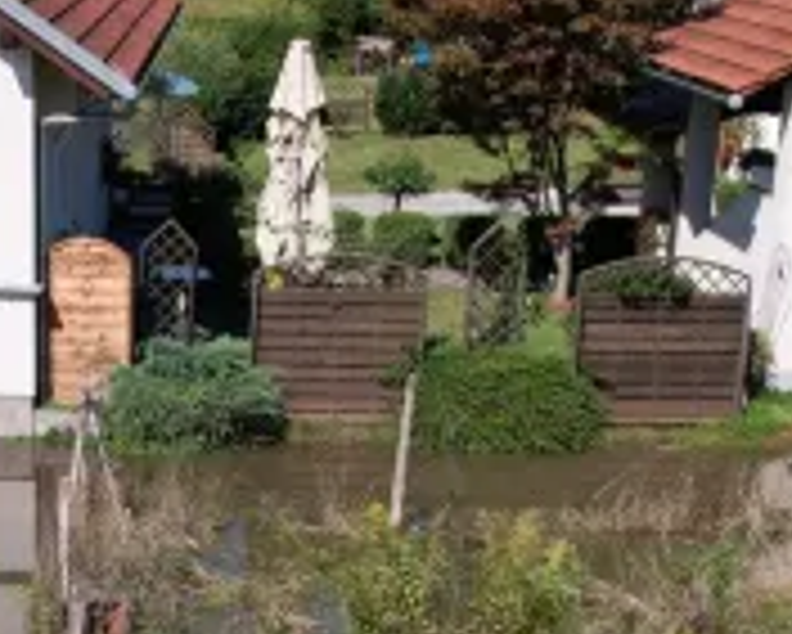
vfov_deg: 16.9
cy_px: 641
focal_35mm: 89
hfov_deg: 20.9
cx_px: 22
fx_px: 2087
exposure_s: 1/90
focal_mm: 8.38
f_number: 2.8
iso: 150
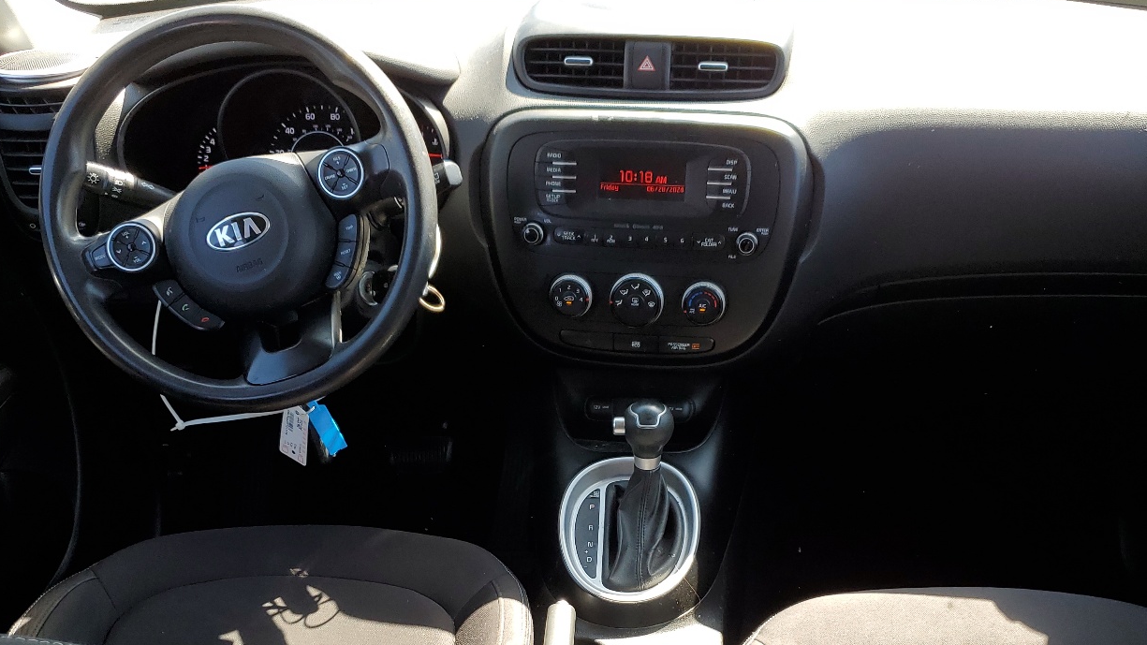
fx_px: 1125
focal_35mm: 37
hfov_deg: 53.9
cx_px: 632
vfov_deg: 31.3
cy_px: 504
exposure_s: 1/222
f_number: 1.5
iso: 50
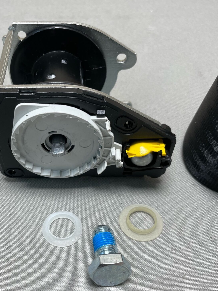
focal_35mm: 36
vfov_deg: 50.9
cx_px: 76
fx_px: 302
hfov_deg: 39.3
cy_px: 181
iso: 50
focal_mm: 4.2
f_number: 1.6
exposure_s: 1/100
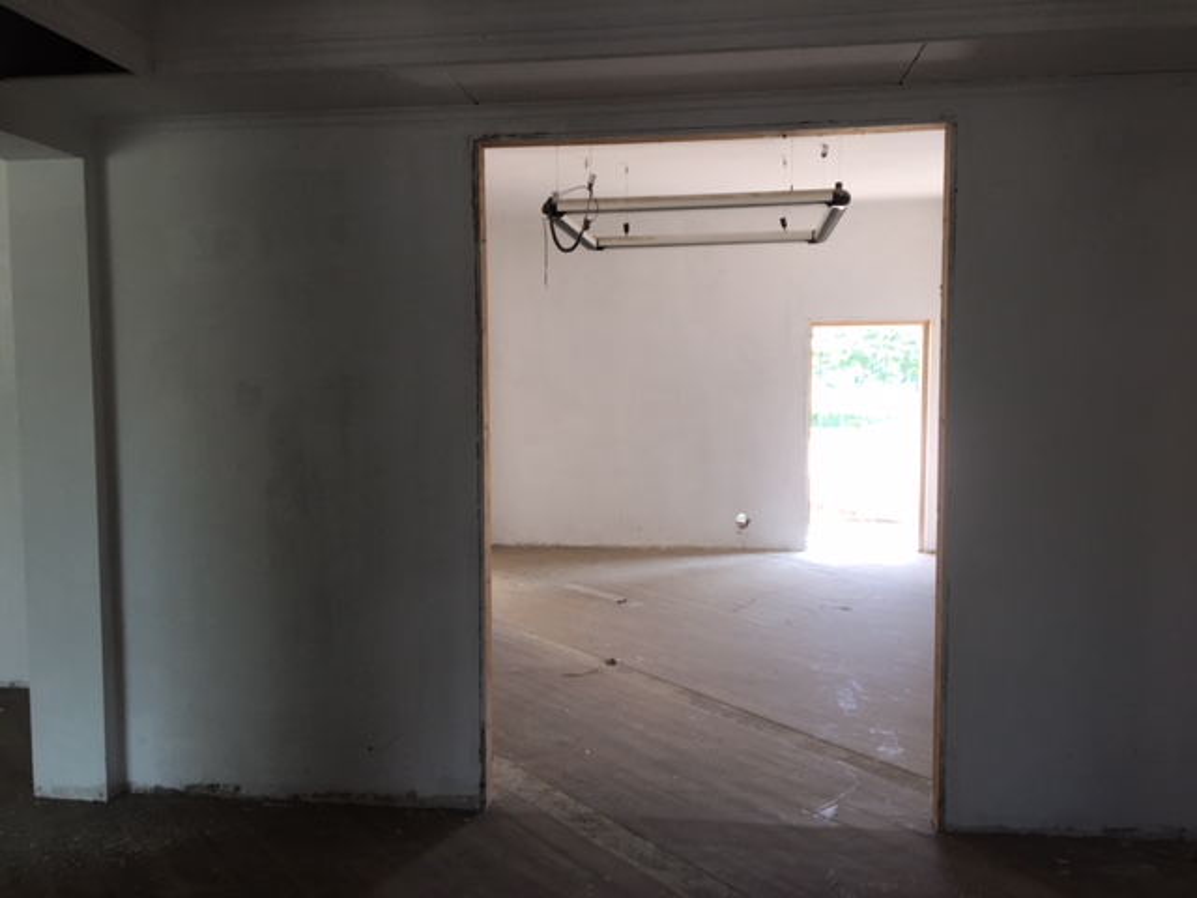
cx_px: 598
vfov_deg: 48.2
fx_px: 1003
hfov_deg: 61.7
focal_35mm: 29
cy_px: 449
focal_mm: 4.15
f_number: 2.2
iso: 25
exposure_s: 1/50
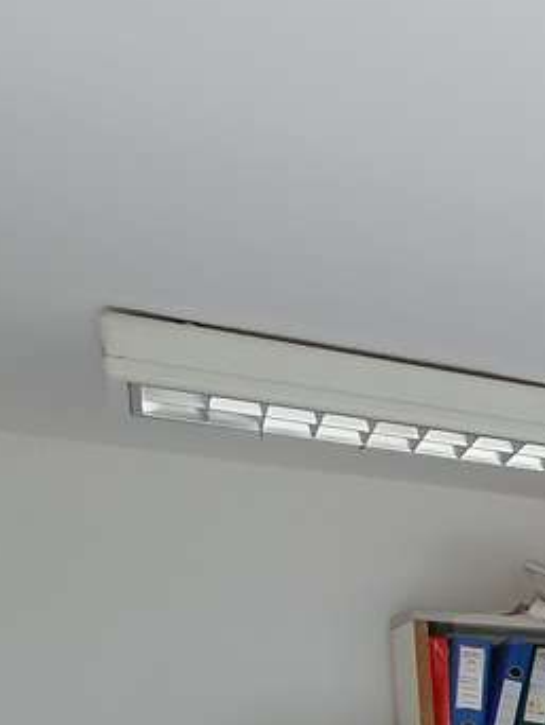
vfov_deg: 28.9
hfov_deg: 13.1
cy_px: 887
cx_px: 1472
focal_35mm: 57
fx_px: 1195
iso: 50
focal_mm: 1.8
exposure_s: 1/100
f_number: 2.2
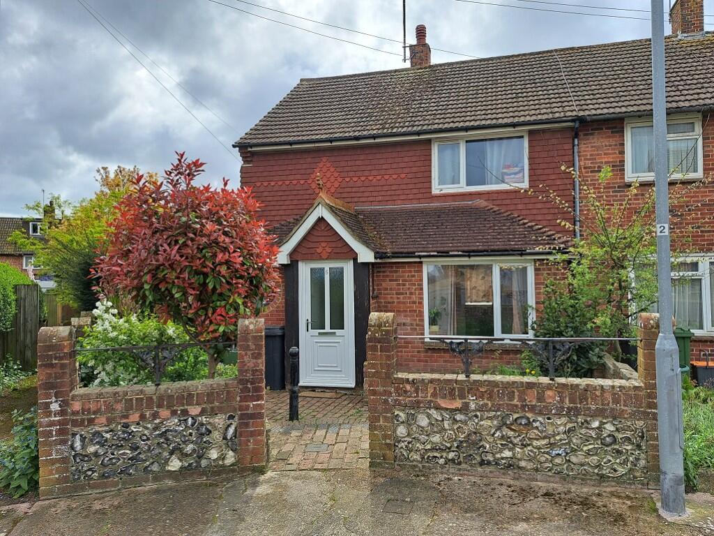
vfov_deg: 56.8
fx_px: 495
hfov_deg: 71.6
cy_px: 268
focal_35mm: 24
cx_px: 357
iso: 50
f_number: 1.8
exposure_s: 1/831
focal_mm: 5.23
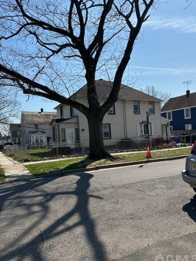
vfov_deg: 69.4
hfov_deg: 54.9
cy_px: 134
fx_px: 189
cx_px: 99
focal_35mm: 25
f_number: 1.78
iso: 80
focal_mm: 6.86
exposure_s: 1/5848
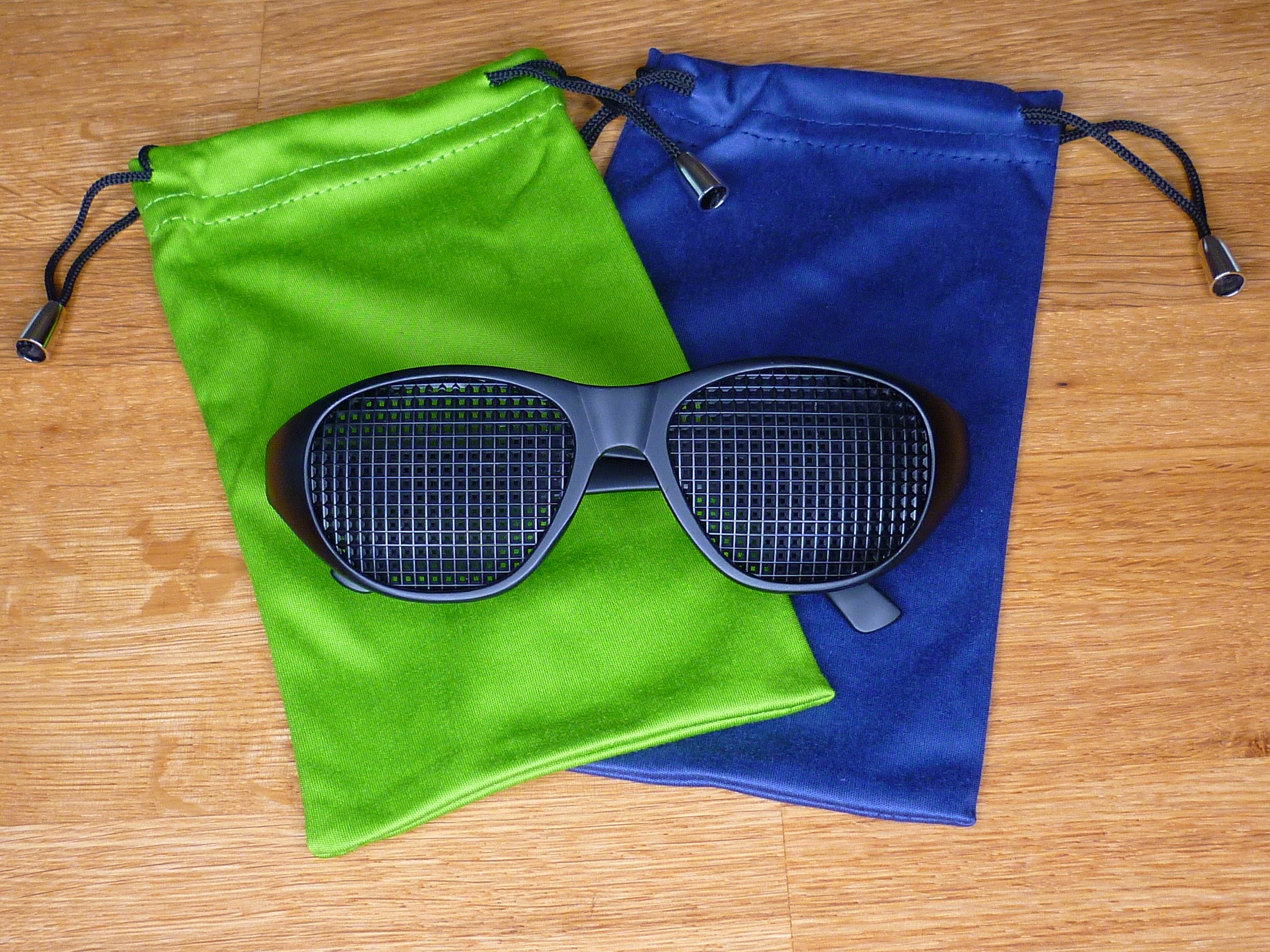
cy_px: 476
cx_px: 635
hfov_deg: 44.8
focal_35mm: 42
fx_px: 1541
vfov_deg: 34.4
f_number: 3
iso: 125
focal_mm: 6.9
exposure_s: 1/40
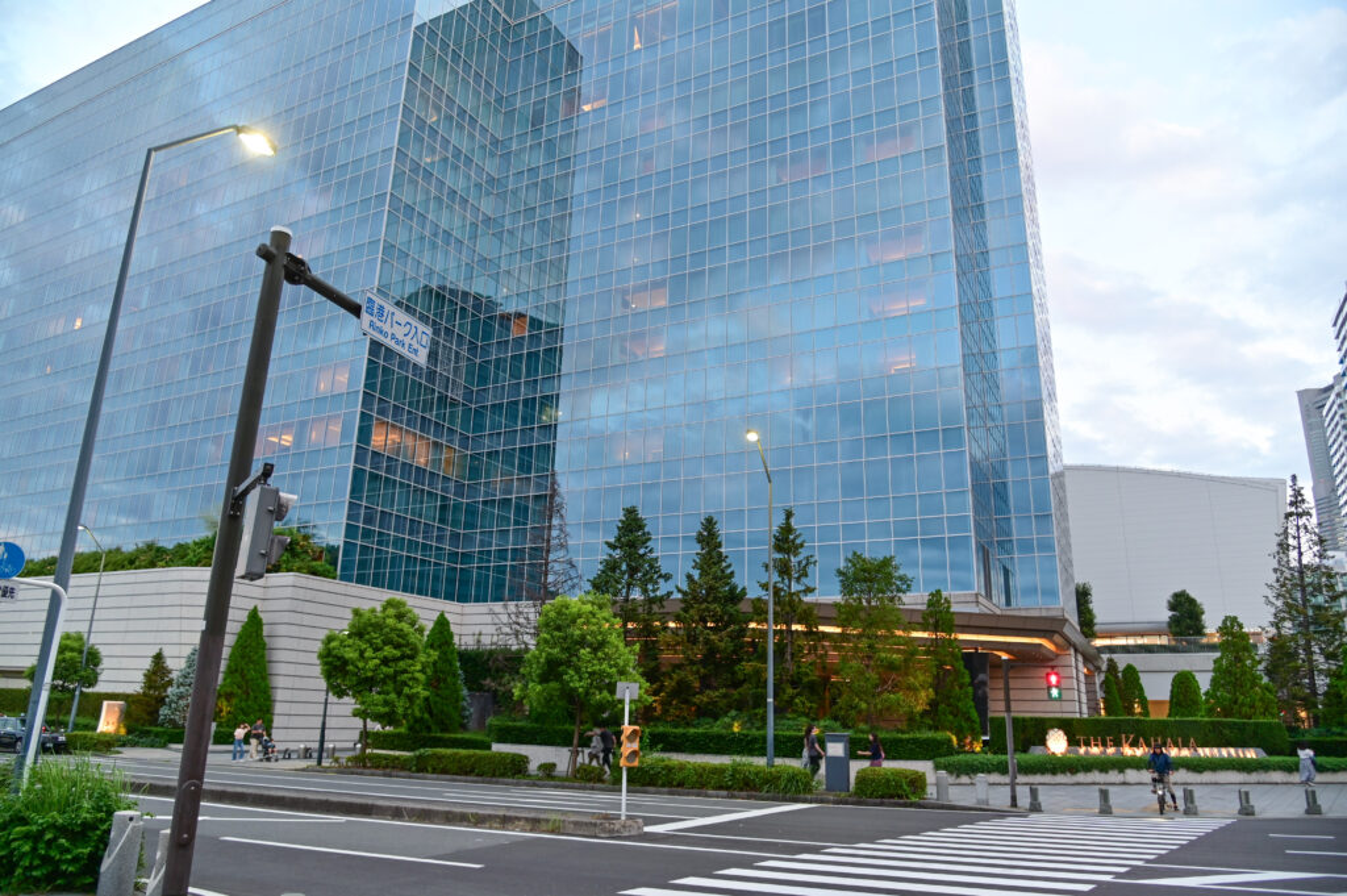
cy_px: 448
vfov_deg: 53.1
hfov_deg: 73.8
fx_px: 897
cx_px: 674
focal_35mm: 24
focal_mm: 24
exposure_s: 1/25
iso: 360
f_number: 4
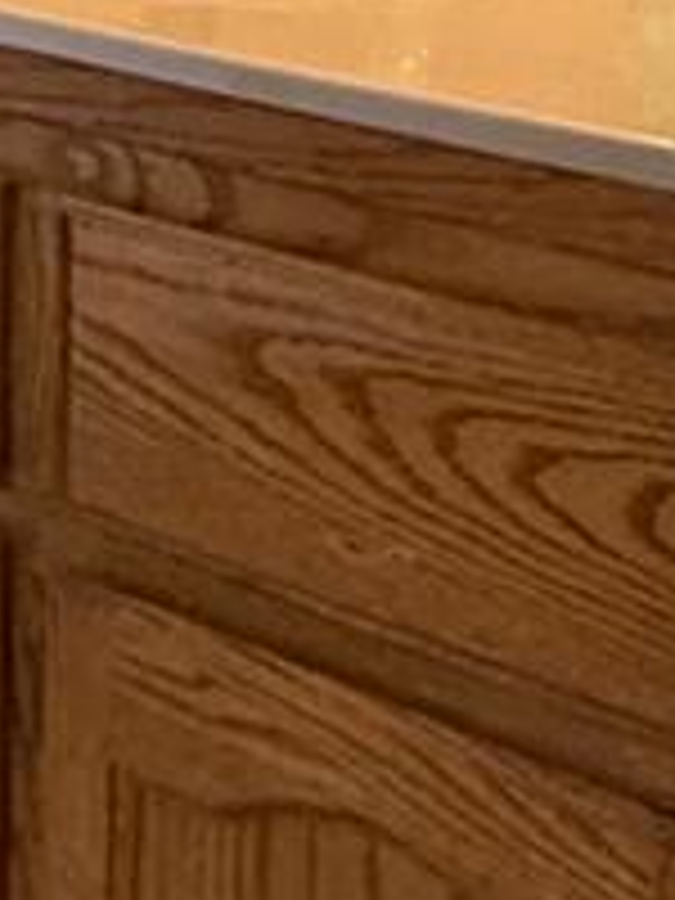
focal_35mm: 105
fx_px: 2730
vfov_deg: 17.4
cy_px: -320
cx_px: -641
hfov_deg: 12.5
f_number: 2.2
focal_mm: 2.22
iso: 500
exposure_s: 1/60
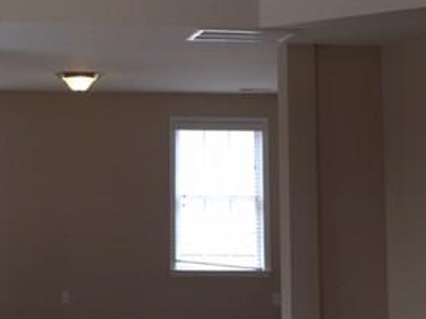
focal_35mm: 65
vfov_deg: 22.4
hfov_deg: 29.1
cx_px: 74
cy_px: 100
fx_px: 799
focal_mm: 4.15
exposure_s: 1/60
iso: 40
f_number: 2.2
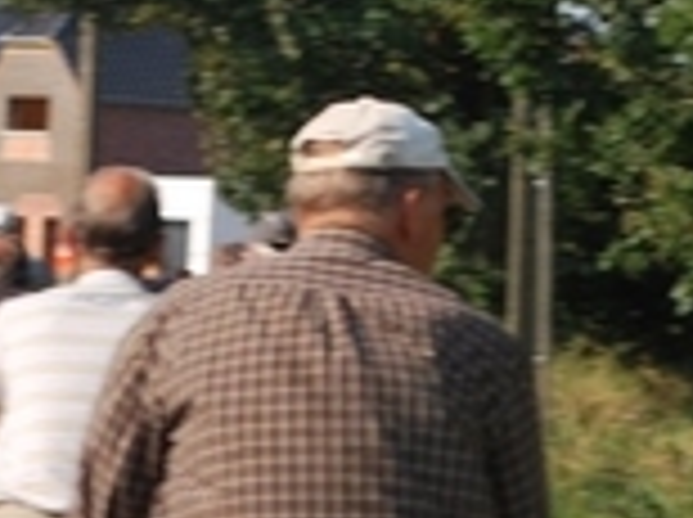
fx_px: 6194
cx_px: 292
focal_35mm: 310
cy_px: 493
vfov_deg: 4.8
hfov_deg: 6.4
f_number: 7.1
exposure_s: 1/200
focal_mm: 55
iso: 100
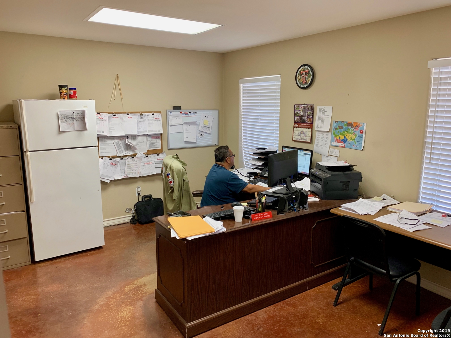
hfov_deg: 67.3
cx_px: 226
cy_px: 169
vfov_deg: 53.1
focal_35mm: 26
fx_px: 339
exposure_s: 1/60
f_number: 1.8
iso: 100
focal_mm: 4.25
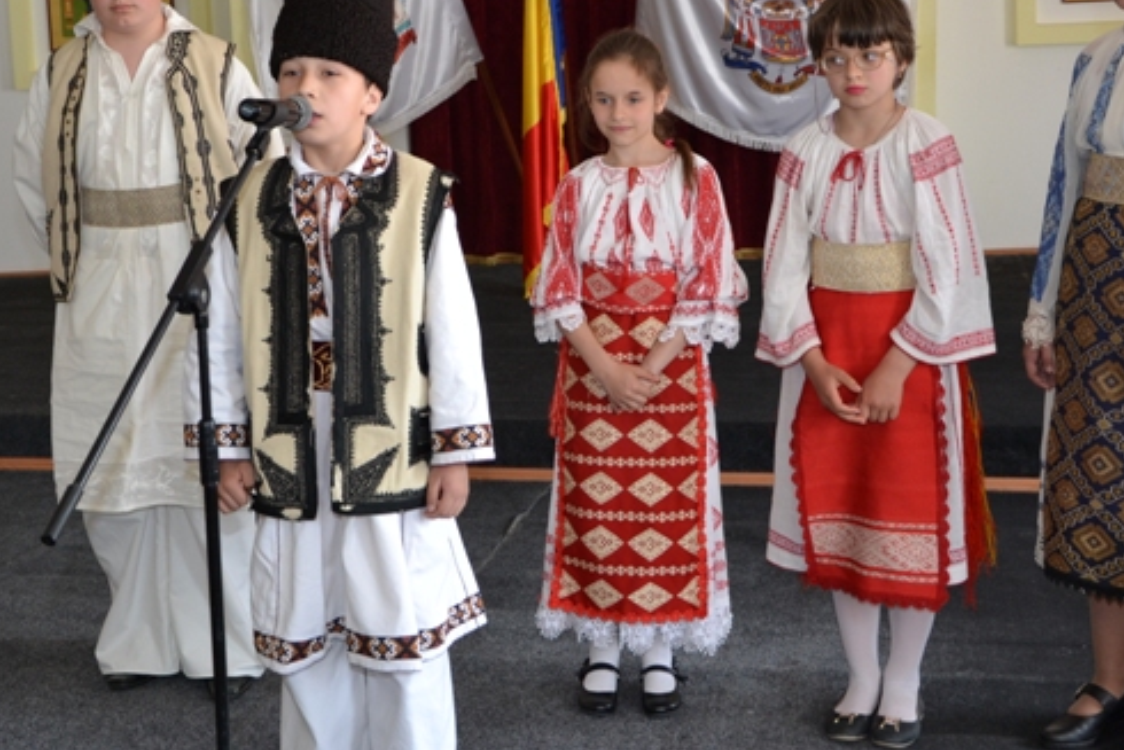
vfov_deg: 23.0
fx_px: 1836
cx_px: 459
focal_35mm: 59
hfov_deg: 33.9
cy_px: 241
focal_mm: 25
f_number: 4
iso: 400
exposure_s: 1/60
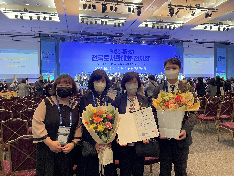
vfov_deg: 53.1
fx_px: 176
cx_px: 117
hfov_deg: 67.3
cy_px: 88
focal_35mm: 26
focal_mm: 4.2
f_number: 1.6
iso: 160
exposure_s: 1/60
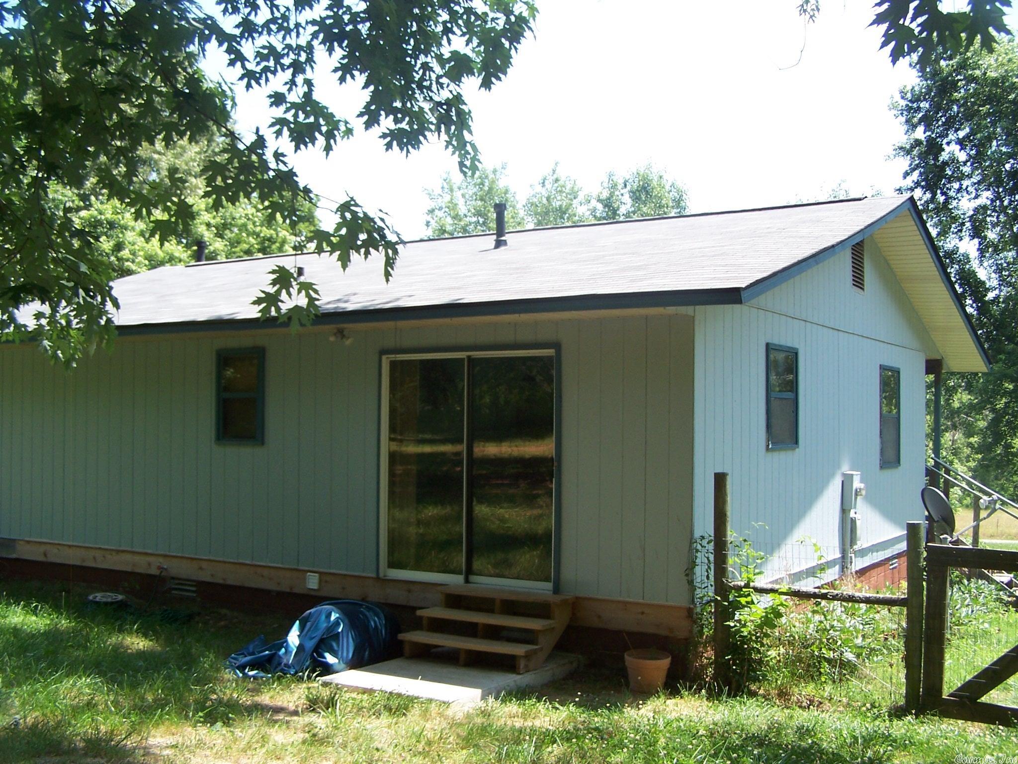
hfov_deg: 49.0
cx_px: 509
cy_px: 382
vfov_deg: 37.7
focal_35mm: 38
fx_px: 1118
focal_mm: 6.3
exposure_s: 1/350
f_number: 2.8
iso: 80
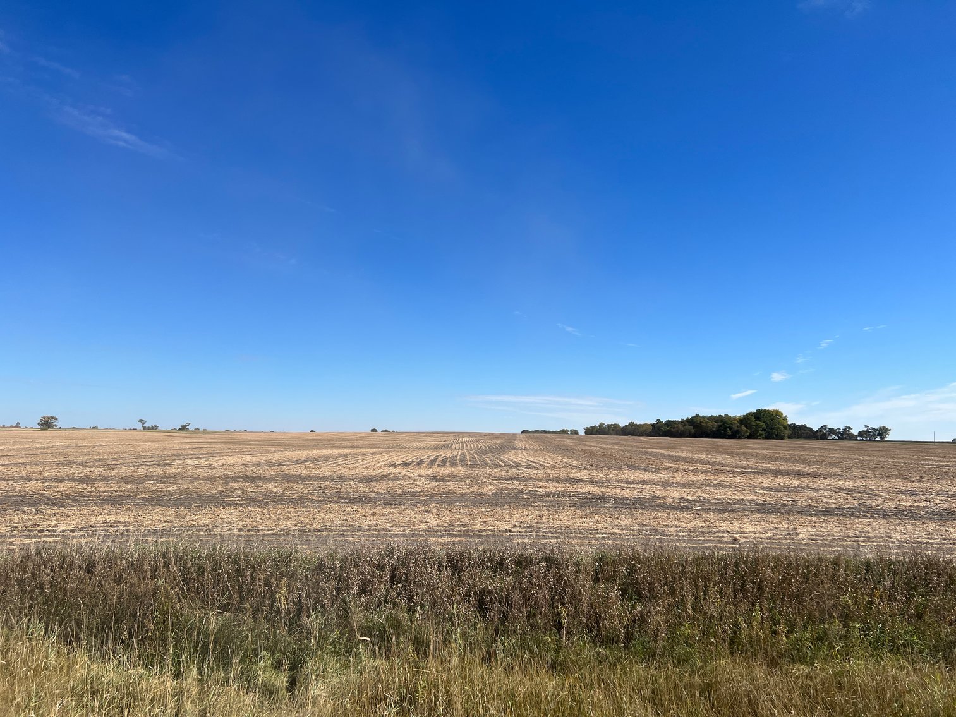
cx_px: 478
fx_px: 718
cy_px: 358
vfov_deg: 53.1
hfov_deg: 67.3
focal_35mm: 26
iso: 50
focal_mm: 5.7
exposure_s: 1/6211
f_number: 1.5
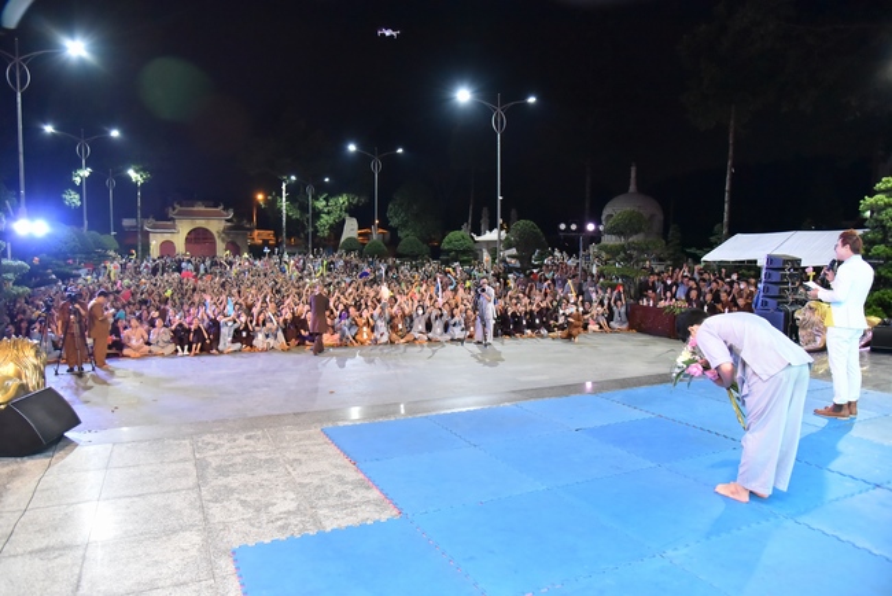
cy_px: 298
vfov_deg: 53.2
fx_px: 595
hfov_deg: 73.7
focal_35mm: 24
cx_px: 446
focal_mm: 24
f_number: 4
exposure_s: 1/125
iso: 5000
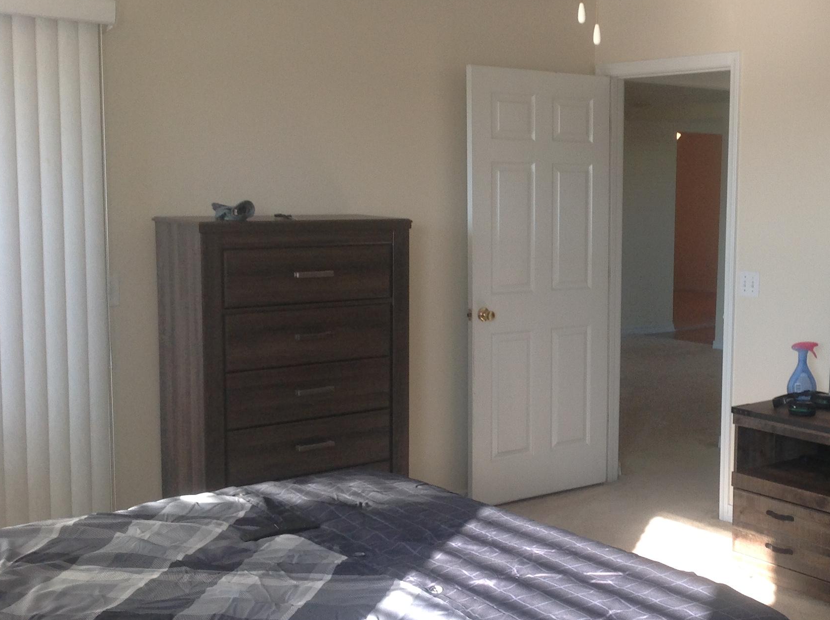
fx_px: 1293
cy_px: 313
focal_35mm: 54
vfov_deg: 27.0
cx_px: 626
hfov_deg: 34.8
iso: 80
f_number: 2.4
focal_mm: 4.28
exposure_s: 1/60
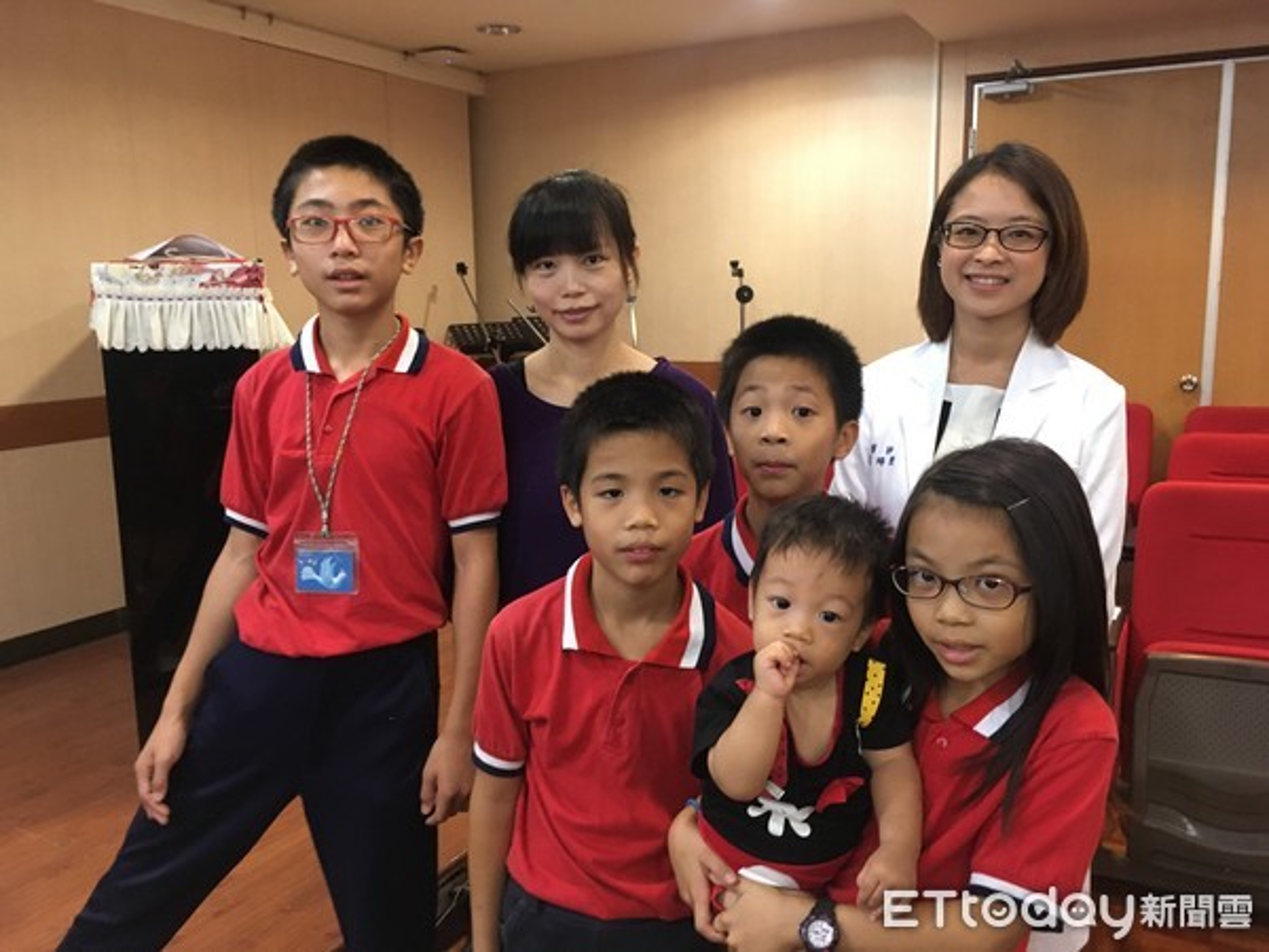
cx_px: 634
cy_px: 476
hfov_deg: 61.7
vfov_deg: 48.2
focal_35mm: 29
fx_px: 1063
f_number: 2.2
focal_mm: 4.15
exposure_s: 1/30
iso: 160
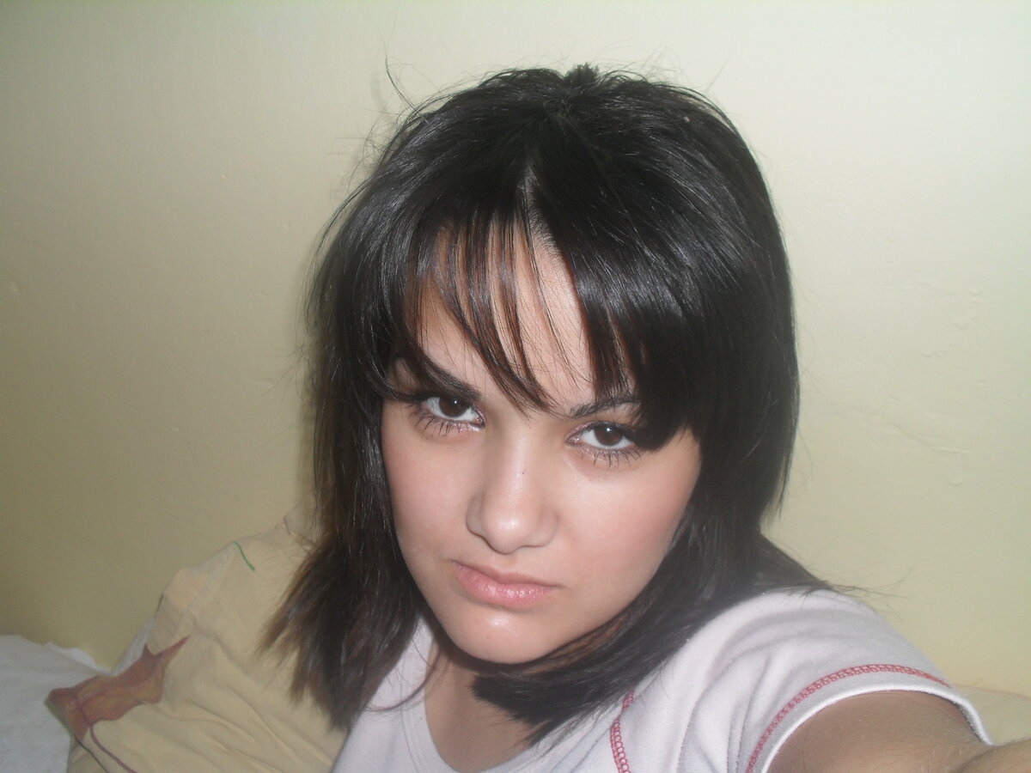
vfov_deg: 40.7
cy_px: 386
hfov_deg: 52.6
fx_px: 1042
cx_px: 516
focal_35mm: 35
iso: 100
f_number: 8.4
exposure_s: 1/45
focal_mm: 6.3
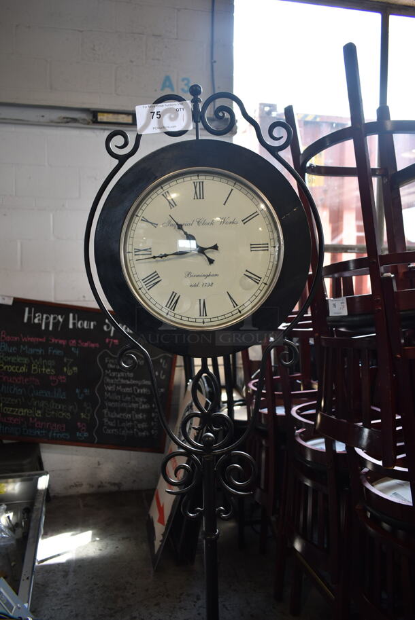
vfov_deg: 67.3
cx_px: 208
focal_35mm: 27
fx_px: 466
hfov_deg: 48.0
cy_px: 310
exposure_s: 1/30
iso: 140
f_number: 3.5
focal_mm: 18
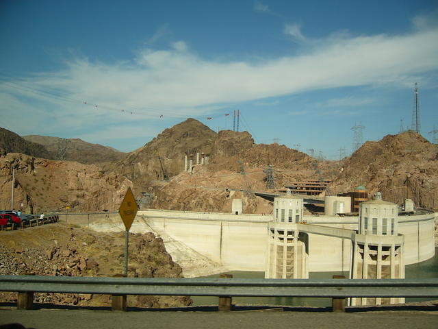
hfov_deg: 52.6
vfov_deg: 40.7
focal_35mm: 35
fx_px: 443
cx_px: 219
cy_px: 164
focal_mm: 5.8
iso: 50
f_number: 2.8
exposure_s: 1/400
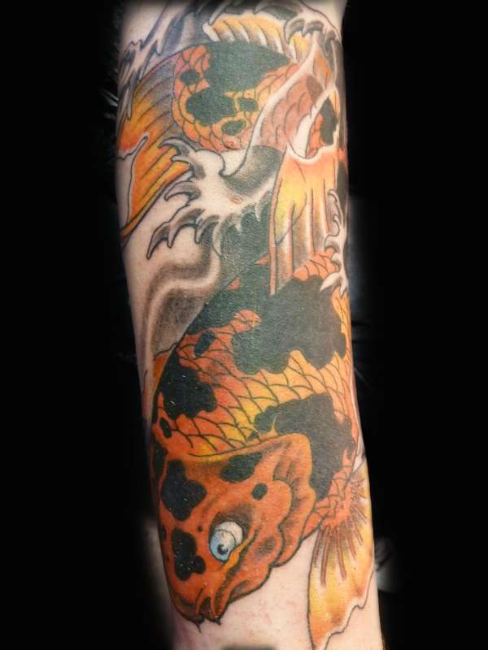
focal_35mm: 25
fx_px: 470
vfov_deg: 69.4
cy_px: 325
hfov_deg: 54.9
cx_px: 244
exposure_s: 1/20
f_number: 3.3
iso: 400
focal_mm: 4.1
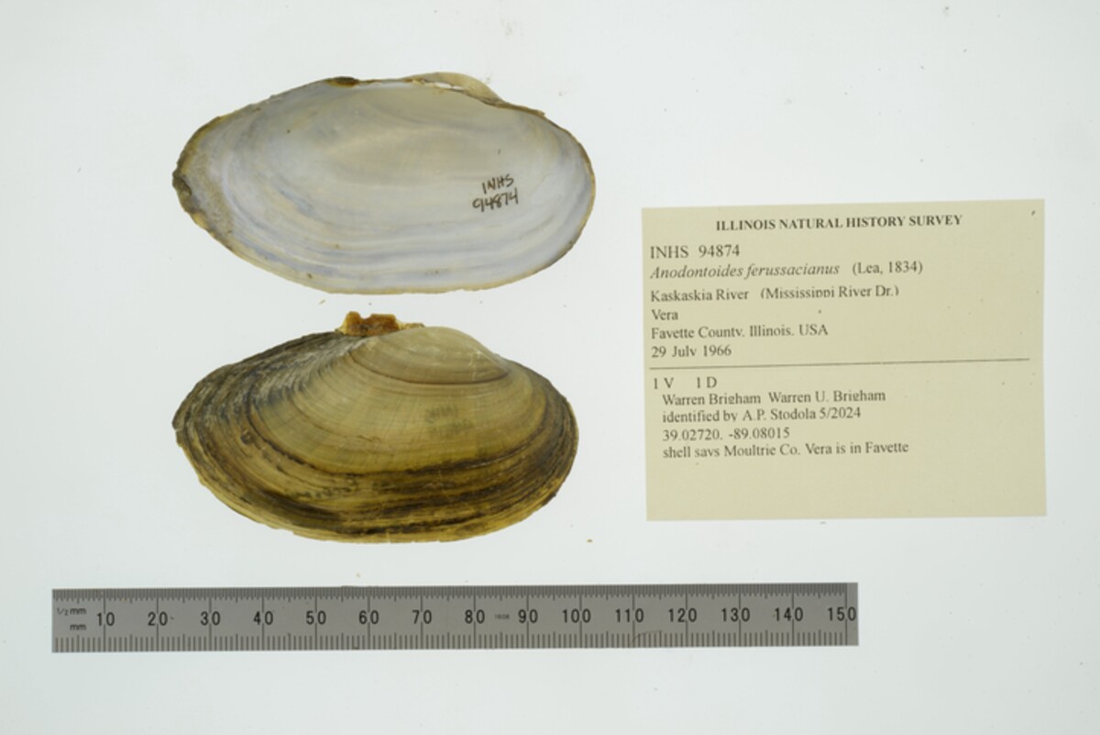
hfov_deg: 33.4
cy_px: 368
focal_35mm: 60
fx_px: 1834
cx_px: 550
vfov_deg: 22.6
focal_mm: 60
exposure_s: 1/8
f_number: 32
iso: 100
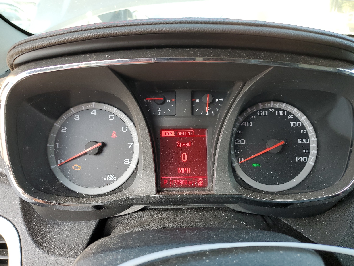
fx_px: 266
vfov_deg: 53.1
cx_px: 177
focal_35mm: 26
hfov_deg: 67.3
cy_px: 133
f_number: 1.5
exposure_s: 1/120
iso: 62
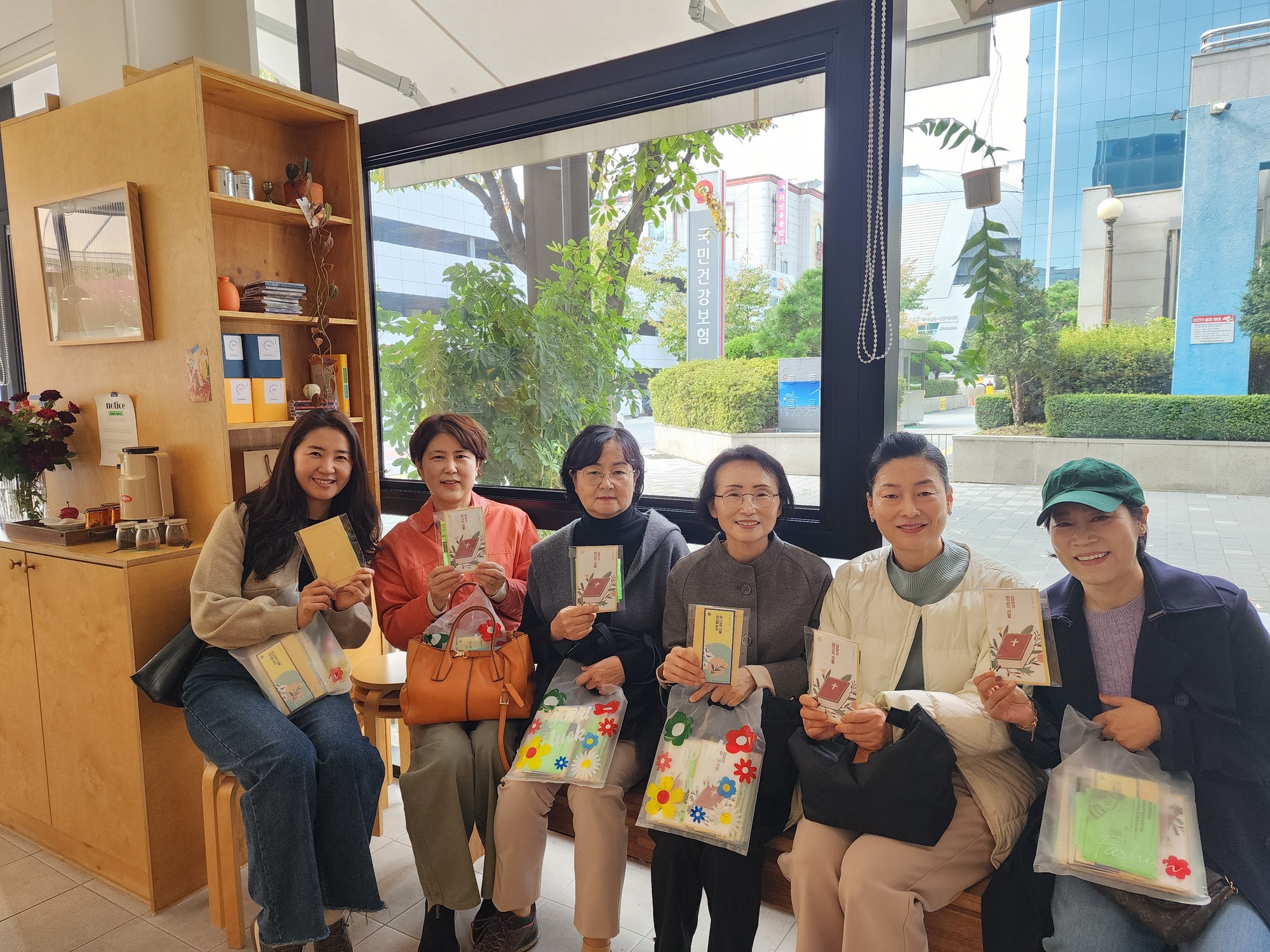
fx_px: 844
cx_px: 635
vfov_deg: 58.9
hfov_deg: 73.9
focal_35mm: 23
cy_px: 476
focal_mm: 6.4
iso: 125
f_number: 1.8
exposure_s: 1/120
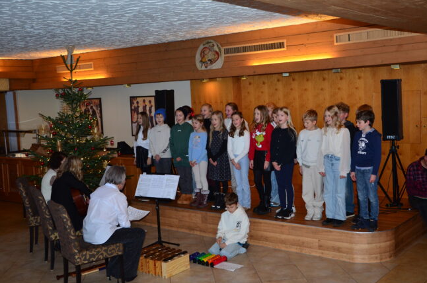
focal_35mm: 42
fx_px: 497
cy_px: 136
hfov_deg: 46.4
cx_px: 229
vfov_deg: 31.8
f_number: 4
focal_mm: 26
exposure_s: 1/60
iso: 400
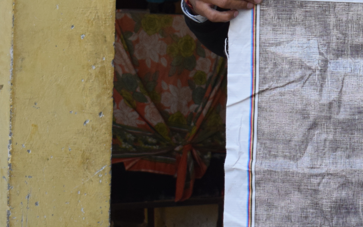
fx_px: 1450
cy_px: 41
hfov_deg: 13.7
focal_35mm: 147
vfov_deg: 8.9
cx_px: 473
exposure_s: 1/1000
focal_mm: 31
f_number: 4.2
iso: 800
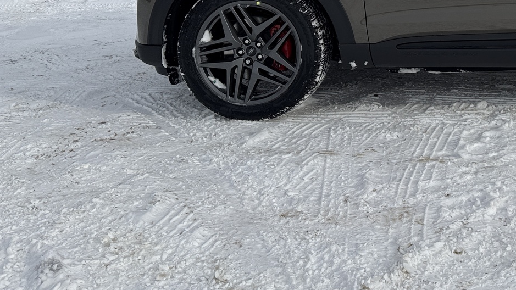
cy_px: -75
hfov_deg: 32.7
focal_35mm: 57
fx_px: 780
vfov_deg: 19.6
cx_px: 550
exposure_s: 1/7092
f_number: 1.78
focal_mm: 6.76
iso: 80
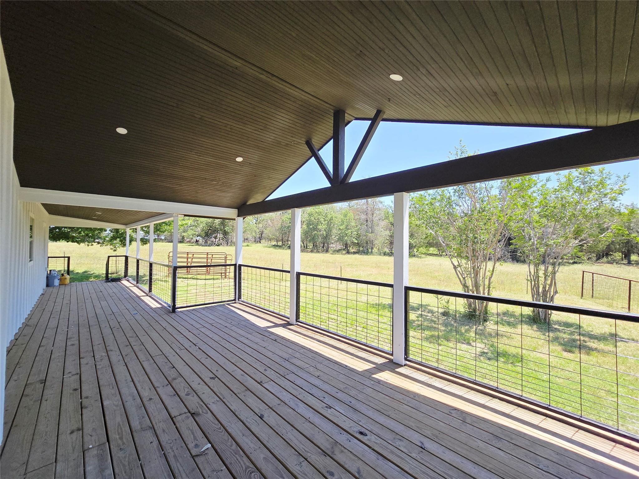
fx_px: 240
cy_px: 240
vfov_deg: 89.9
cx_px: 320
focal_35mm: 13
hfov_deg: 106.2
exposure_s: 1/2000
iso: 125
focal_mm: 2.2
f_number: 2.2
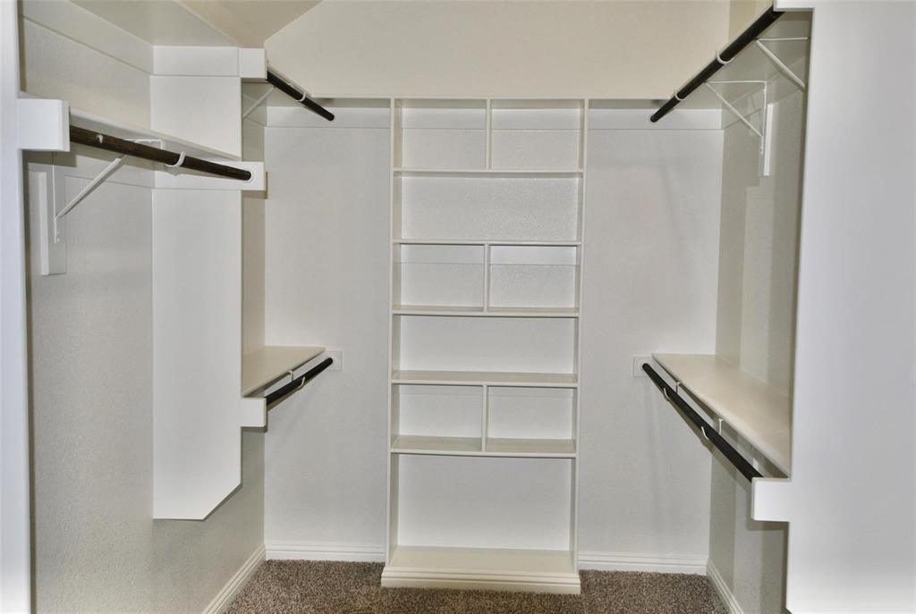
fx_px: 918
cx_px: 458
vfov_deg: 37.0
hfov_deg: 53.0
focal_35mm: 36
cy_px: 307
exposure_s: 1/60
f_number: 5.6
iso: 200
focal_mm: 24
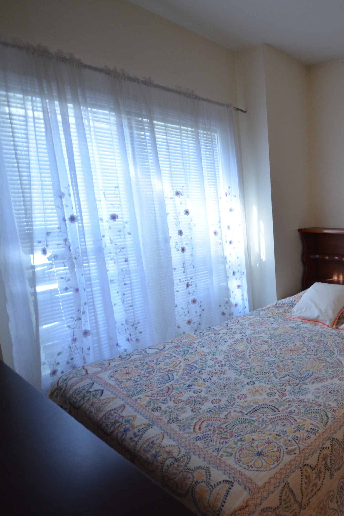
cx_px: 345
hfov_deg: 46.1
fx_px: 330
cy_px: 262
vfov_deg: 76.1
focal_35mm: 23
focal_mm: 10
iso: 640
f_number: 4
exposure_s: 1/60
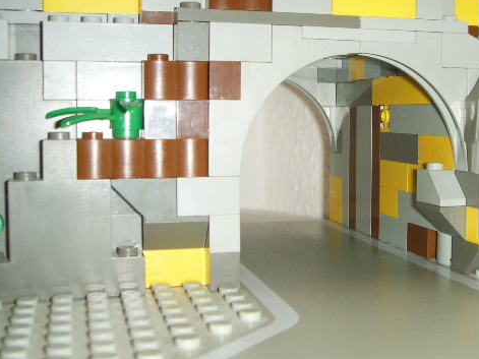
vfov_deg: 27.5
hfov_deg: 35.8
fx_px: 733
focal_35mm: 53
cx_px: 321
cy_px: 166
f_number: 3.5
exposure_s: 1/45
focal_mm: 6.6
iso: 100
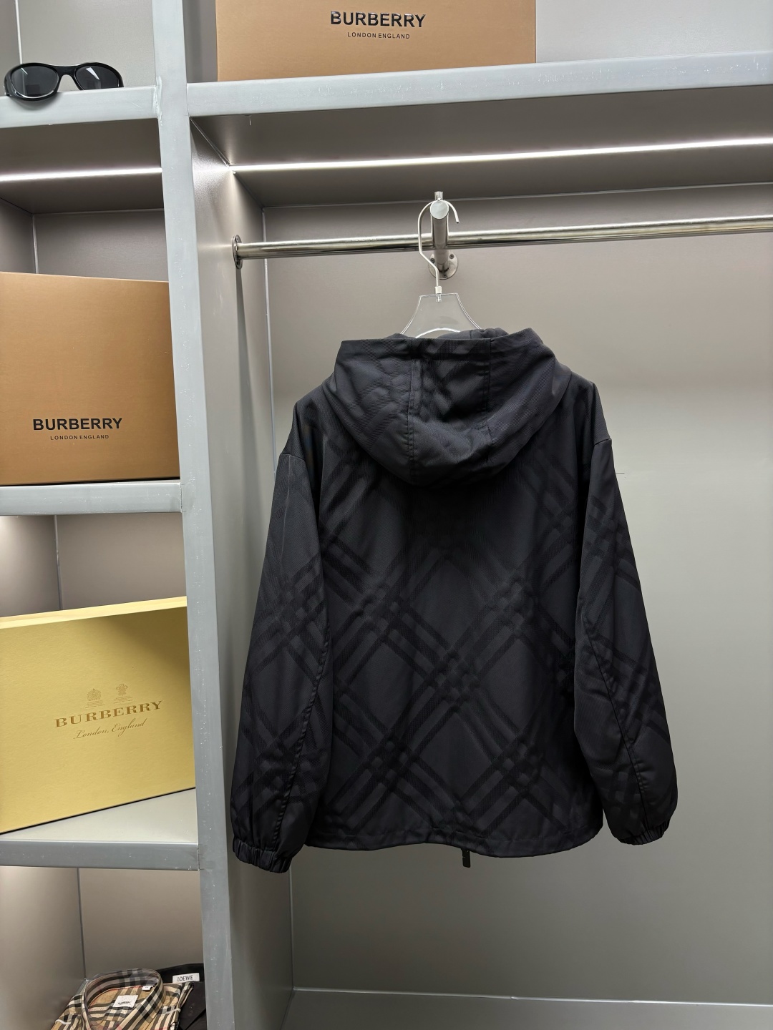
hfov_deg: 53.1
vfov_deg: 67.3
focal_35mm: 26
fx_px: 774
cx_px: 386
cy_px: 515
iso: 80
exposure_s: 1/100
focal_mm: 5.96
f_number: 1.6
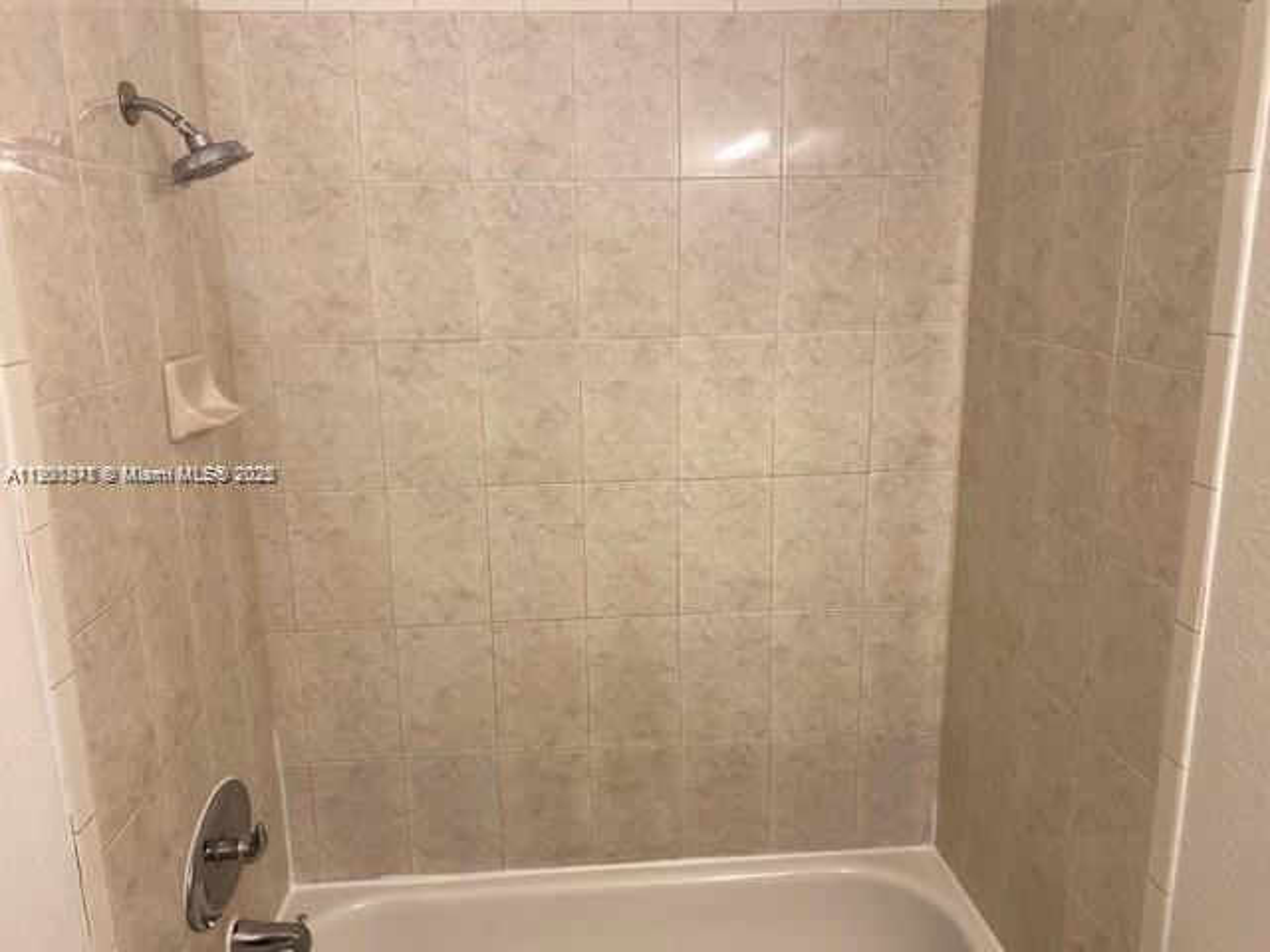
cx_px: 635
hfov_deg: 67.3
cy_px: 476
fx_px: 954
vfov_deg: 53.1
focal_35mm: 26
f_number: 1.8
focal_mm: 4.25
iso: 64
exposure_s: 1/120
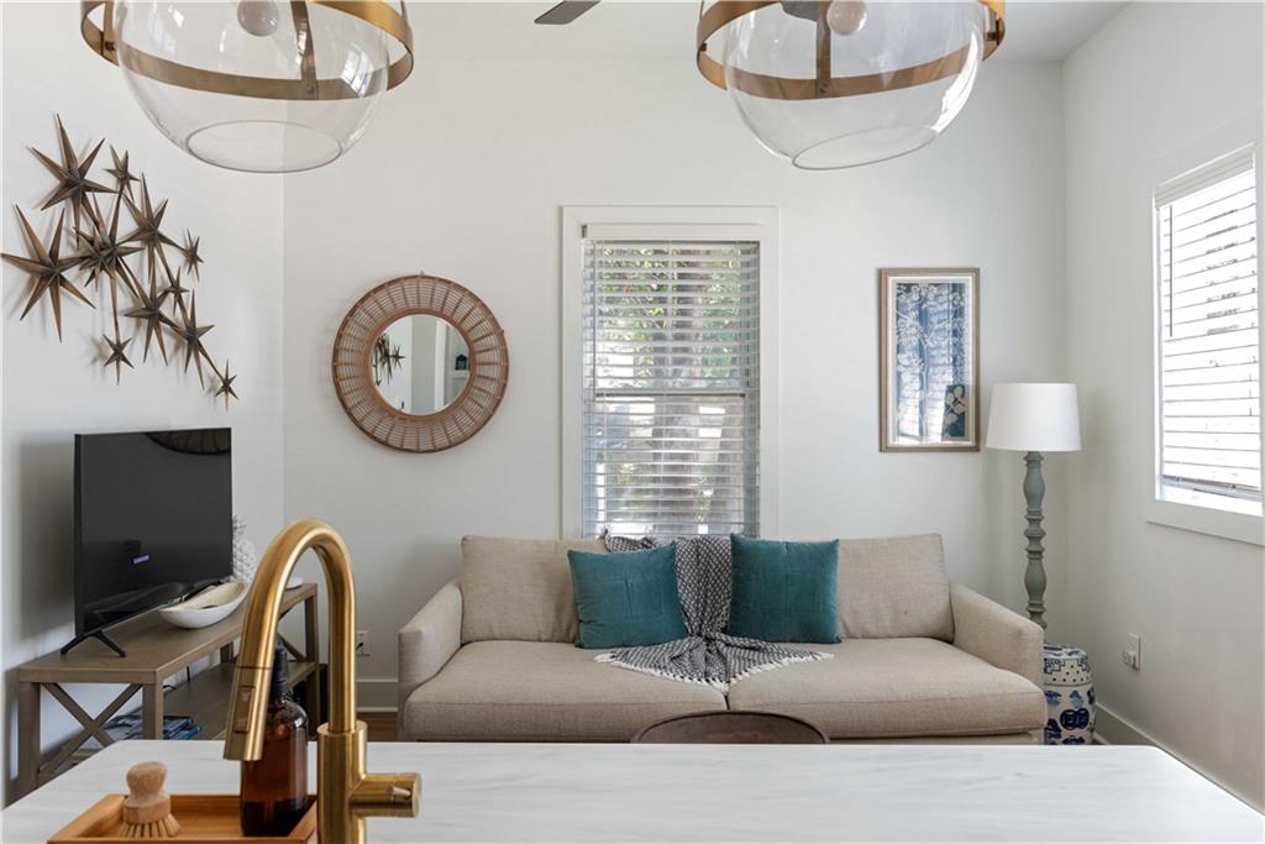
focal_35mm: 27
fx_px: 949
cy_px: 422
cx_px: 632
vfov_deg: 47.9
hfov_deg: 67.4
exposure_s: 1/15
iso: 1000
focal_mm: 27
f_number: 9
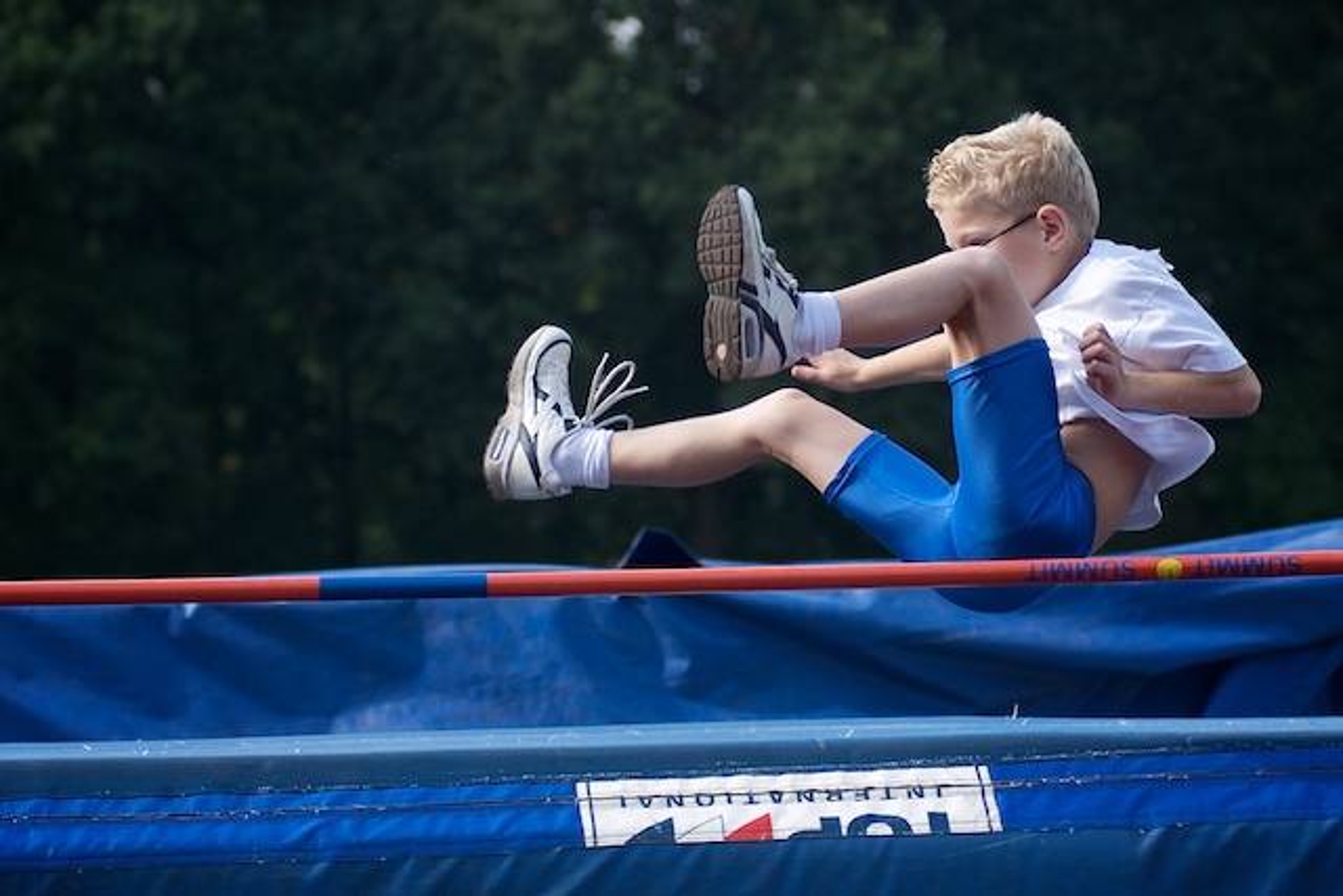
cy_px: 448
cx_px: 672
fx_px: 4477
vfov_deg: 11.4
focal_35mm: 120
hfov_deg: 17.1
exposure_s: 1/1250
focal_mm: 80
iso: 200
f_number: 3.5
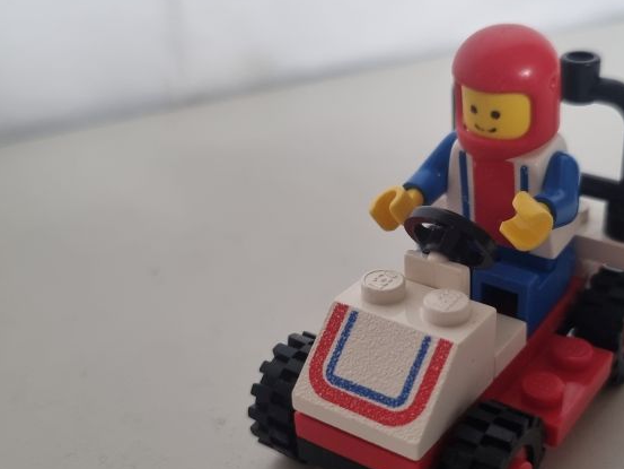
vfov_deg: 30.7
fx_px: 847
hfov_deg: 40.1
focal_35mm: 47
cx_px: 399
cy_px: 302
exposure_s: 1/100
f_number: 1.8
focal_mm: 5.4
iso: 320
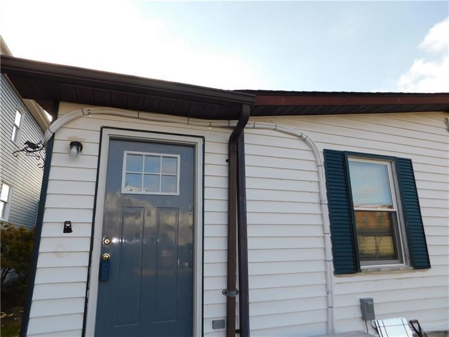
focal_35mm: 23
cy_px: 168
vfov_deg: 58.9
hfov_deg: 73.9
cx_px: 224
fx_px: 298
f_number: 3
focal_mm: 4
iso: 125
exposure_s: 1/640
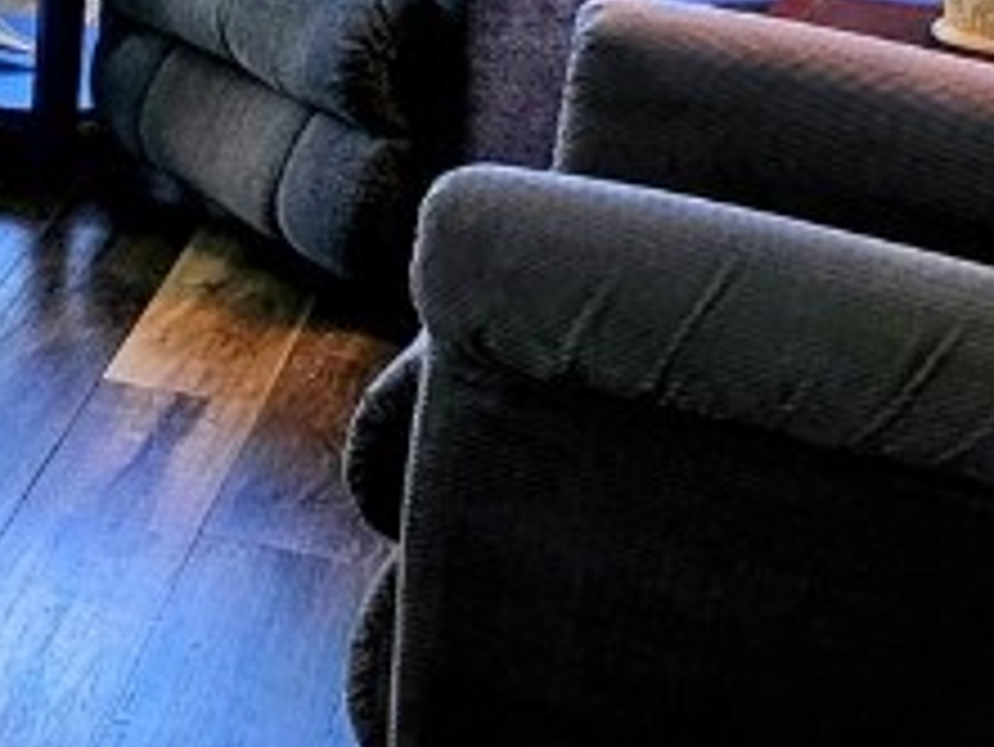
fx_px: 3189
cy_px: -261
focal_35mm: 111
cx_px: -1039
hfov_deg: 14.5
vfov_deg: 12.9
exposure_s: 1/120
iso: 64
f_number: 1.8
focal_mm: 5
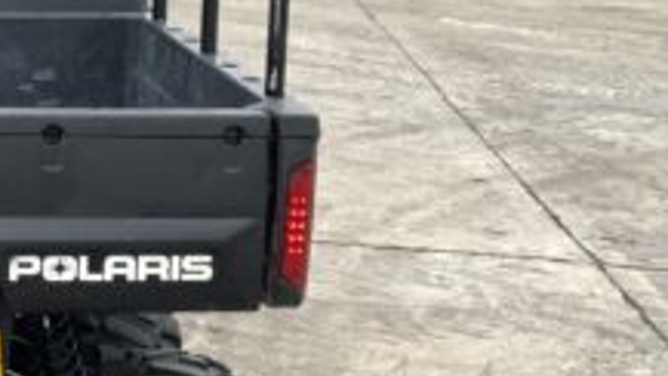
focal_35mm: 93
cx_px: -58
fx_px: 1647
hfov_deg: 21.8
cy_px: 123
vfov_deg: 13.0
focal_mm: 3
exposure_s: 1/128
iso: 16
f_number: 1.8
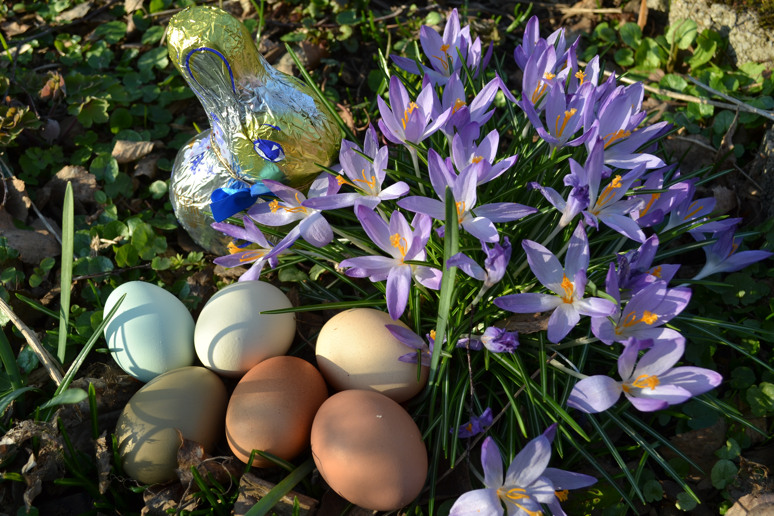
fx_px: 838
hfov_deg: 49.6
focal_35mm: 39
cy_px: 258
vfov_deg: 34.2
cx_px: 387
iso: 100
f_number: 6.3
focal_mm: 26
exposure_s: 1/160
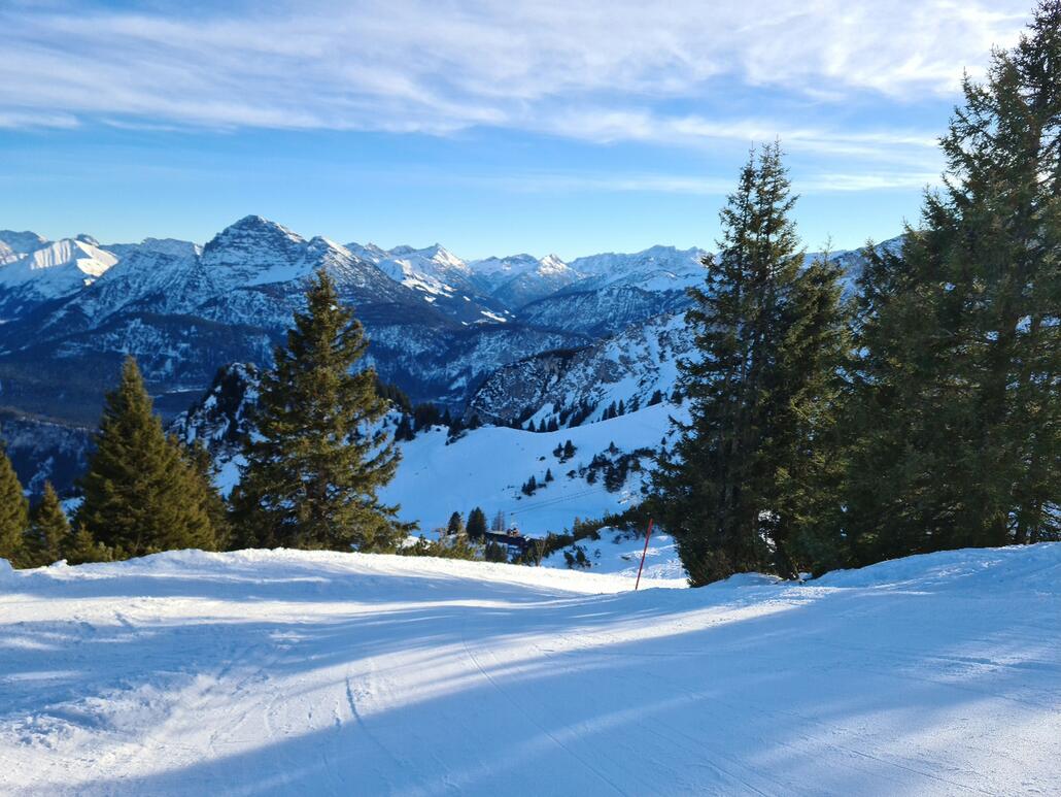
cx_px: 530
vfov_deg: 51.4
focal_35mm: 27
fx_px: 828
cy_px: 398
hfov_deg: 65.3
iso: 25
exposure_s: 1/500
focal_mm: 5.9
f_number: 2
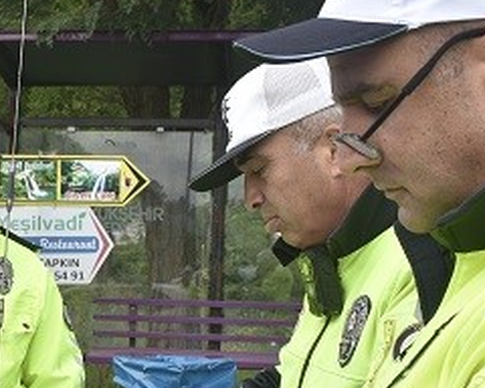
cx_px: -36
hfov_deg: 19.6
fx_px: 1349
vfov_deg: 16.3
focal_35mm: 94
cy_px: 284
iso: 100
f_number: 7.1
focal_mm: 20
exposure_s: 1/160
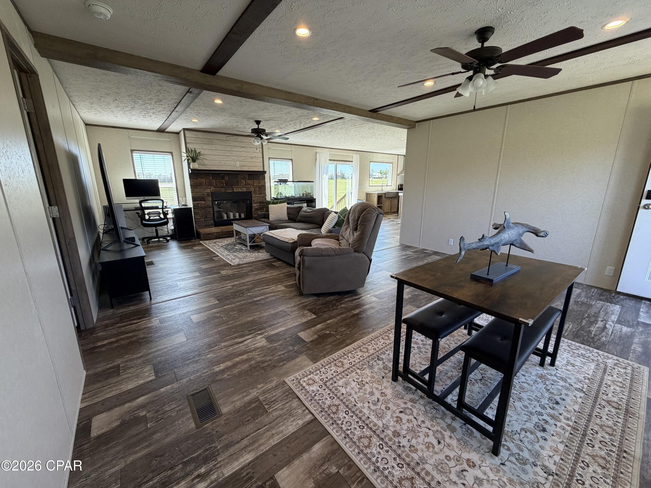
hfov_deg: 102.1
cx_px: 326
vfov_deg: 85.7
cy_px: 244
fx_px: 263
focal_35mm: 14
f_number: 2.2
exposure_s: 1/120
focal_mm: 2.22
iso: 160
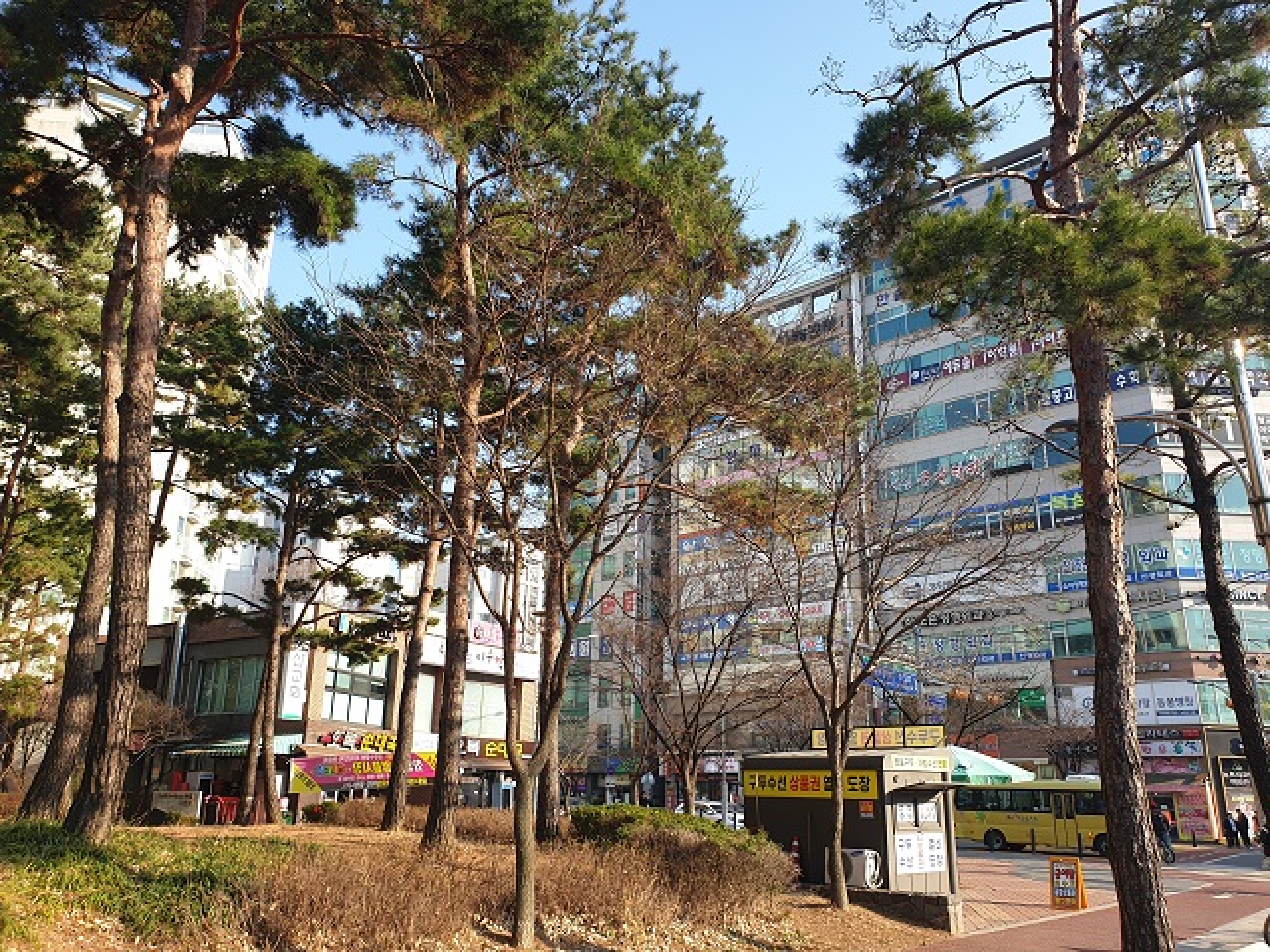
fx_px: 954
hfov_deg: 67.3
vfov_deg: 53.1
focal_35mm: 26
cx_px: 635
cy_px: 476
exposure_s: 1/523
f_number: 2.4
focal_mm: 4.3
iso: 50
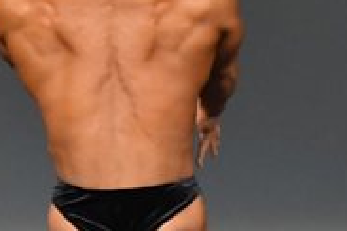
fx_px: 15315
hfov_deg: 1.3
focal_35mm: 1589
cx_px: 109
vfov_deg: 0.9
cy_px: 204
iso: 4000
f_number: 5.6
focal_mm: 250
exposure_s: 1/400
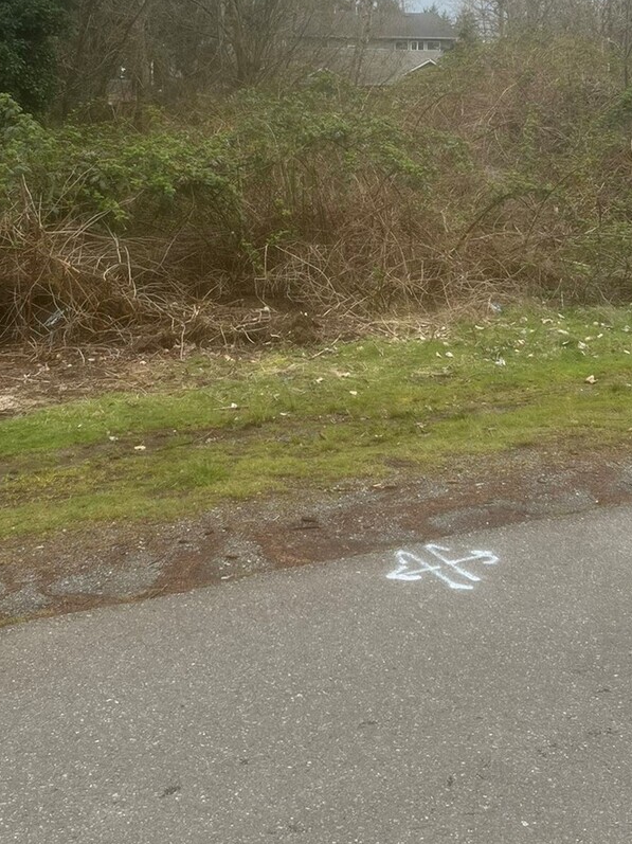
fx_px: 1145
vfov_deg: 39.4
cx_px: 335
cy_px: 211
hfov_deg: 30.8
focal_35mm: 47
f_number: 1.5
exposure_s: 1/814
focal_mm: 5.7
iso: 50
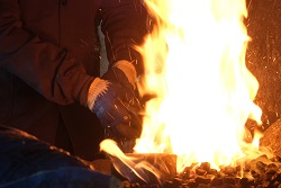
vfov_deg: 13.1
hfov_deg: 19.8
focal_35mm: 103
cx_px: 124
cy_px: 0
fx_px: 804
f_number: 5.6
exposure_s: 1/60
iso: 1000
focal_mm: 28.9
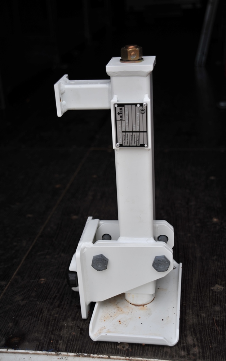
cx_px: 115
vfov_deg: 38.9
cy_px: 181
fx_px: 512
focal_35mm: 52
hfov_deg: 24.9
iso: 200
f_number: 5
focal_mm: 50
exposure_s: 1/160
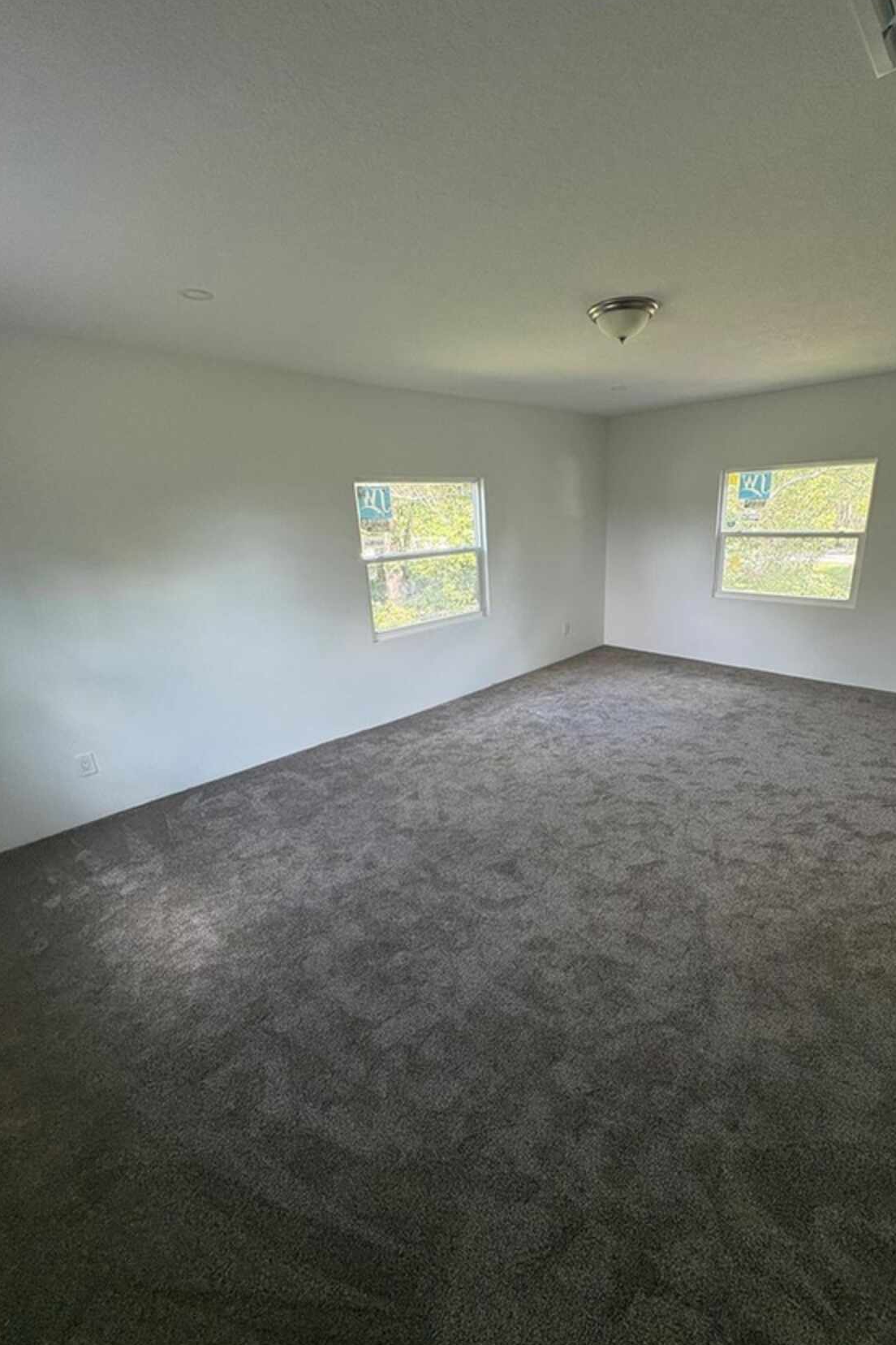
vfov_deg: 100.4
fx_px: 560
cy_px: 682
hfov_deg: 76.8
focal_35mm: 15
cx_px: 515
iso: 200
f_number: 2.2
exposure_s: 1/99
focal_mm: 2.22
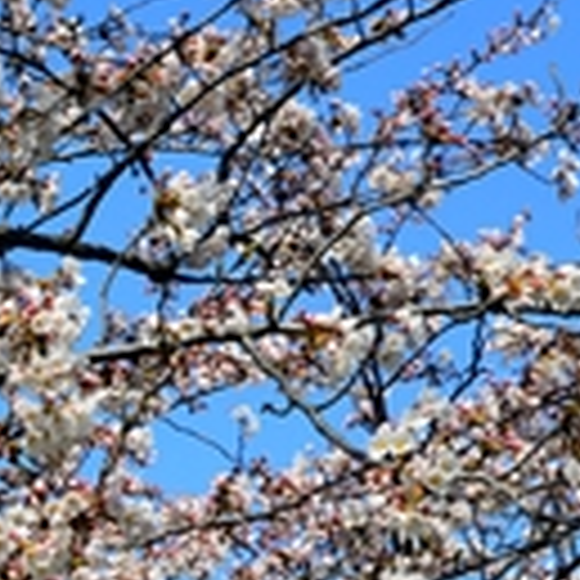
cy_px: 895
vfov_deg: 7.1
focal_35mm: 243
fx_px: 4606
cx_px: -836
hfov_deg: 6.8
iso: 400
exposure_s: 1/500
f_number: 11
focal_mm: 46
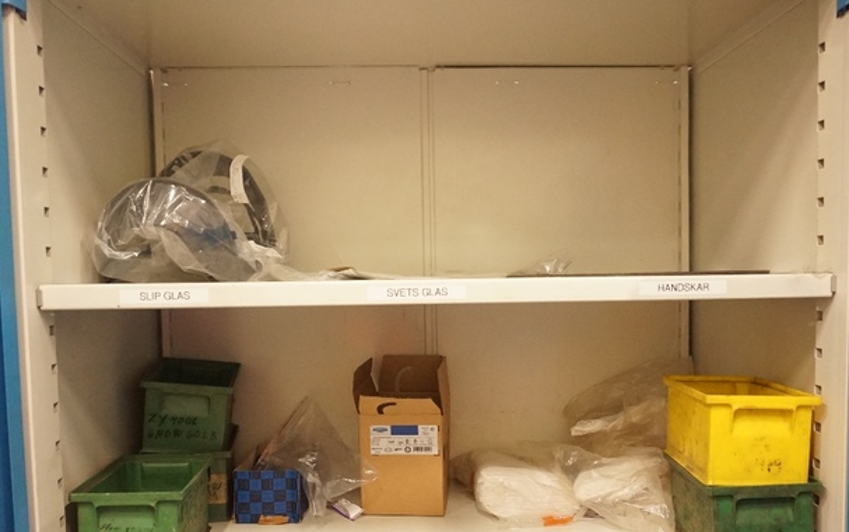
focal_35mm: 29
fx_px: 671
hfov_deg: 64.6
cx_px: 427
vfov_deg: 42.9
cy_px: 323
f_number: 3.5
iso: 3200
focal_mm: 16
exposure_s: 1/50
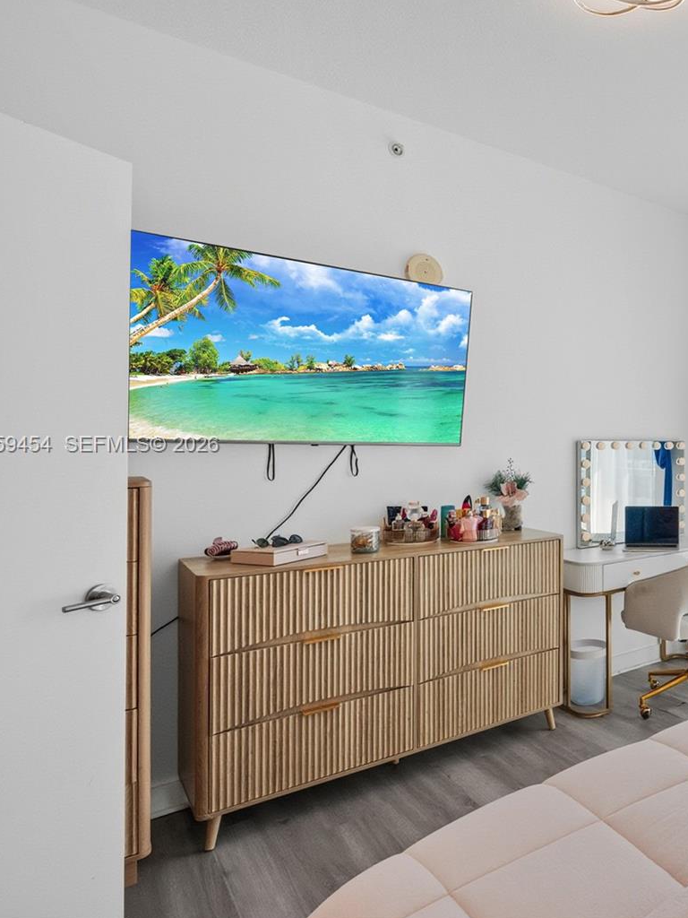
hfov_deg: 48.7
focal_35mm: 24
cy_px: 446
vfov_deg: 71.6
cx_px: 657
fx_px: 636
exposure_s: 1/8000
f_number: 9
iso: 2500
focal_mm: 16
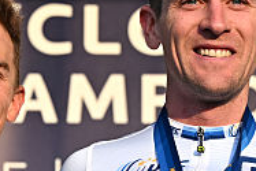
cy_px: 333
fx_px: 2726
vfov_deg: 3.6
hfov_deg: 5.4
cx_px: 194
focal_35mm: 383
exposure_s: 1/2000
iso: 400
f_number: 3.2
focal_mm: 70
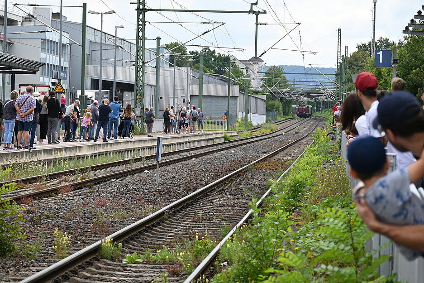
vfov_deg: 9.7
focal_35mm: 141
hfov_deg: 14.5
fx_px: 1661
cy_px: 142
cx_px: 212
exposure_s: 1/320
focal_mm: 94
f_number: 6.3
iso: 100
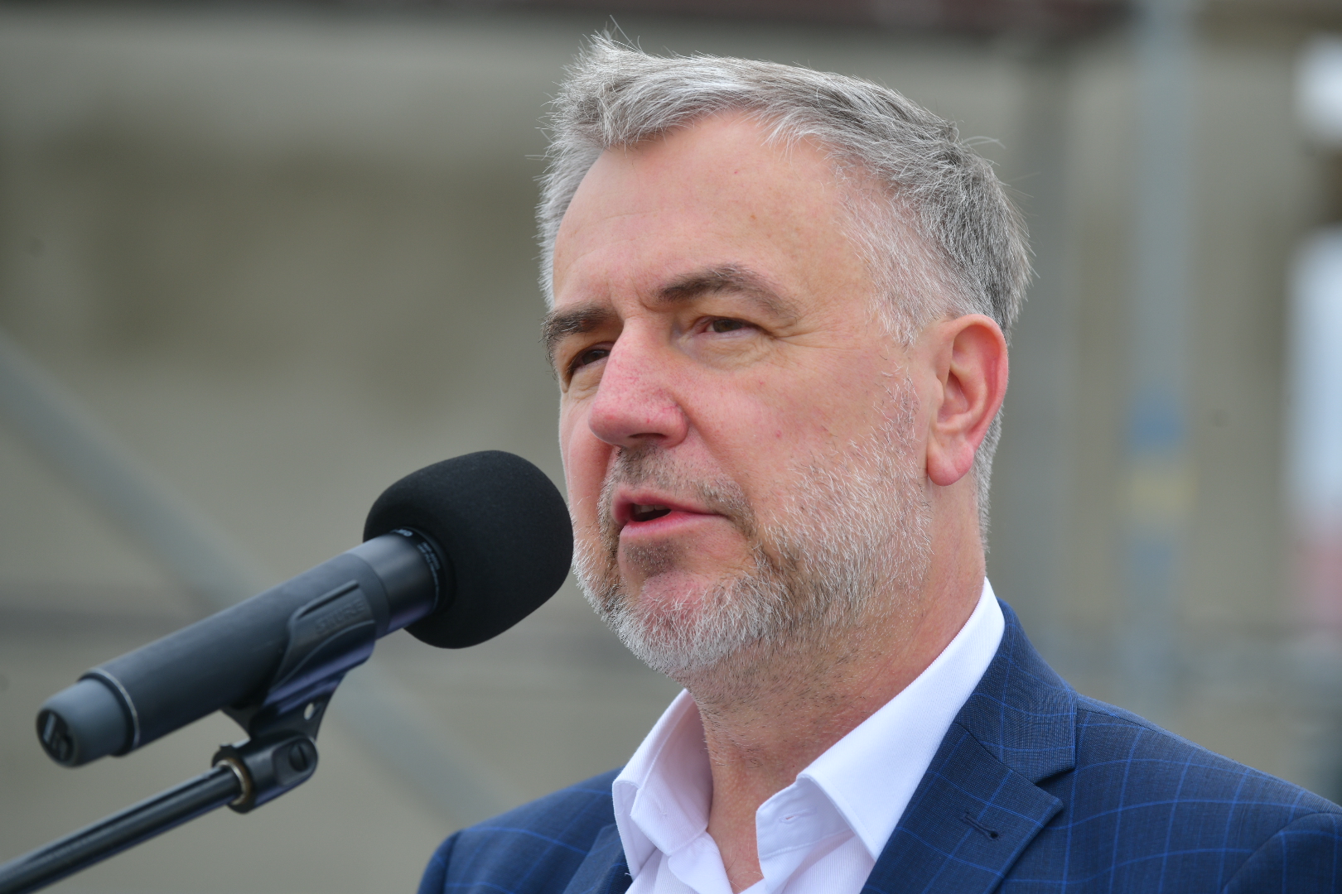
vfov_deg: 6.9
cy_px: 447
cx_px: 671
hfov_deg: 10.3
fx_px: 7455
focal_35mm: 200
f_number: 6.3
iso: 100
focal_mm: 200
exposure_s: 1/250
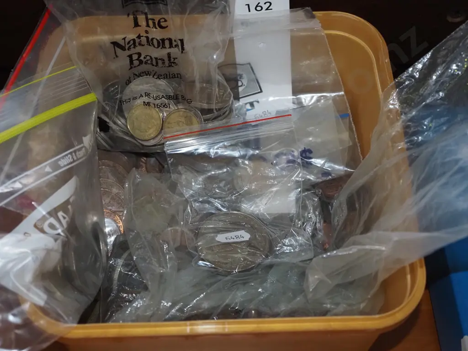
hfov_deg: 33.2
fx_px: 784
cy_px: 176
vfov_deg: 25.2
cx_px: 234
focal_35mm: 58
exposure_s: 1/160
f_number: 5.6
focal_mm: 29
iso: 2500
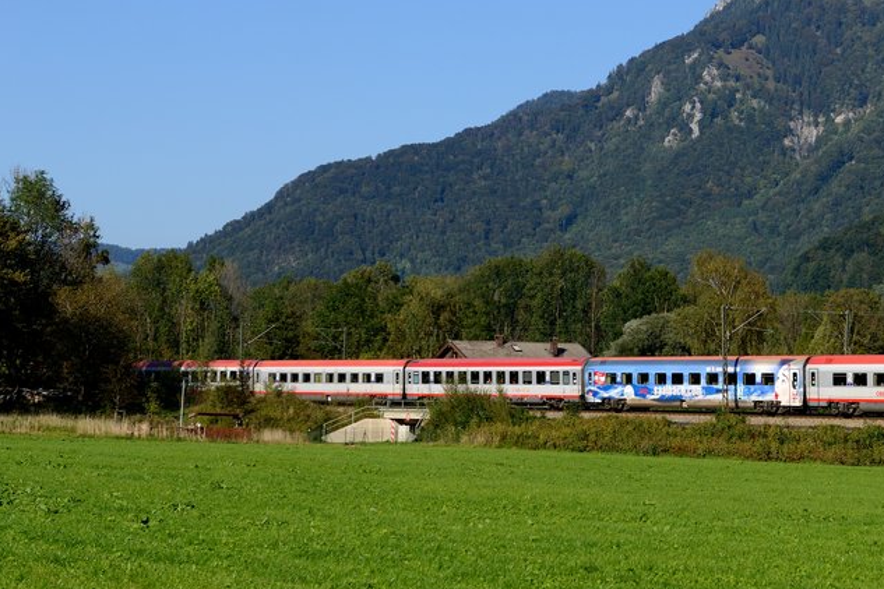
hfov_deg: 21.9
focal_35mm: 91
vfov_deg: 15.0
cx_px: 790
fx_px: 2234
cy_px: 221
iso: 200
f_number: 5.6
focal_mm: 48
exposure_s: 1/1600
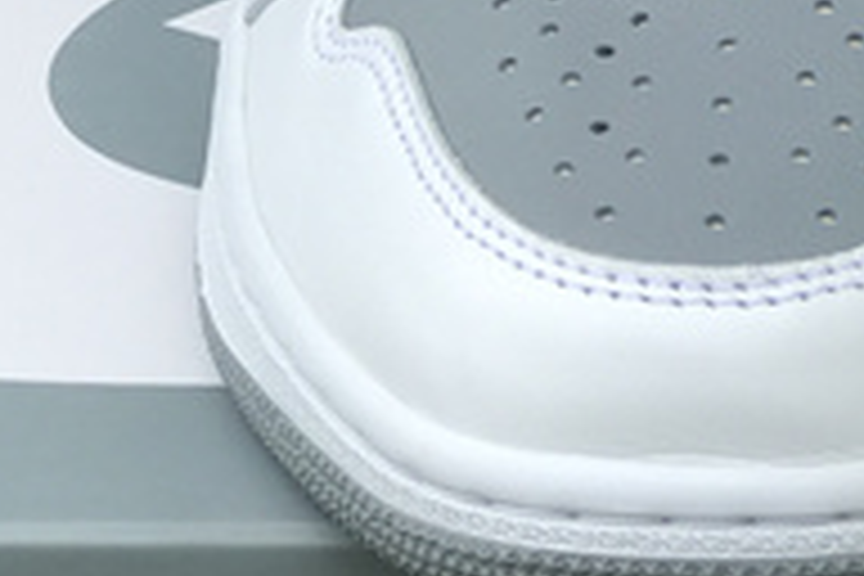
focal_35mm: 229
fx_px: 5496
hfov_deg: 8.8
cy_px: -394
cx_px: 1210
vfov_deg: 5.9
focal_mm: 6.6
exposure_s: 1/353
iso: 20
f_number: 2.8
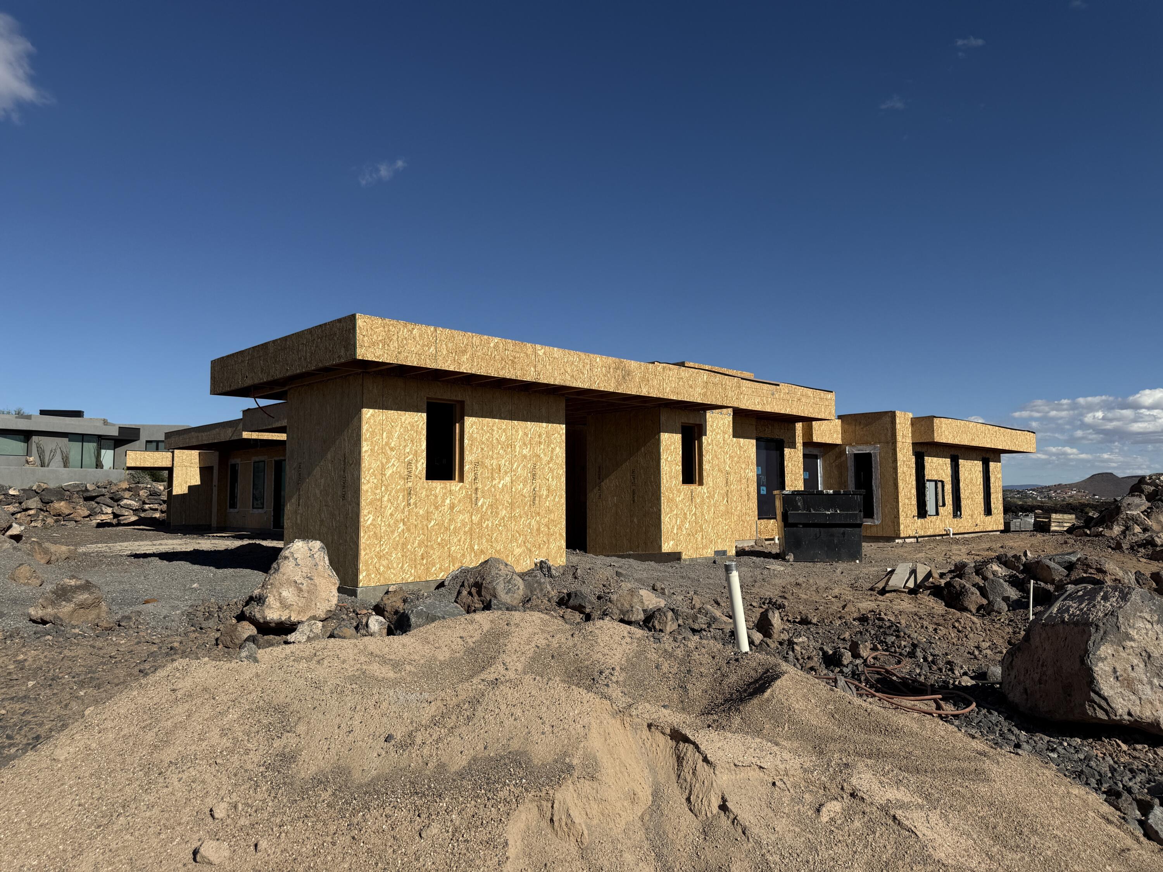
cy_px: 436
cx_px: 582
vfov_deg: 56.8
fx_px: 806
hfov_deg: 71.6
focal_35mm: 24
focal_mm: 6.76
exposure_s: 1/8130
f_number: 1.78
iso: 80
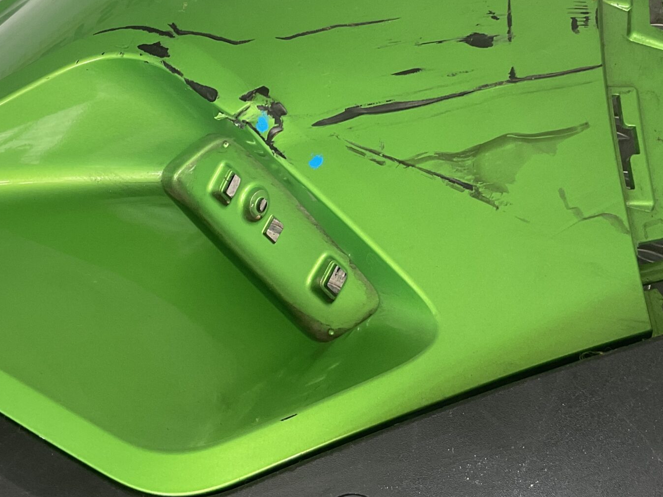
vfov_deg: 26.0
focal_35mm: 55
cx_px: 338
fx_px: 1053
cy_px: 84
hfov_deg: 34.9
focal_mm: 3
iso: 32
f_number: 1.8
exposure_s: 1/60
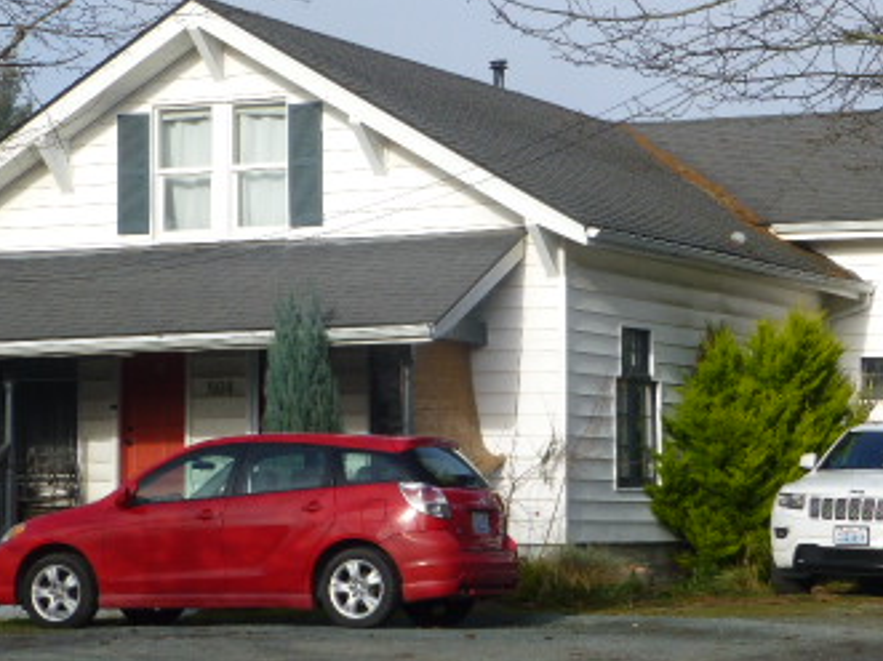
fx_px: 3060
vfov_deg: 12.3
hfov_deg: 16.4
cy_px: 299
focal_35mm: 120
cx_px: 459
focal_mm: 11
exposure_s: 1/500
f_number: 4.8
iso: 100
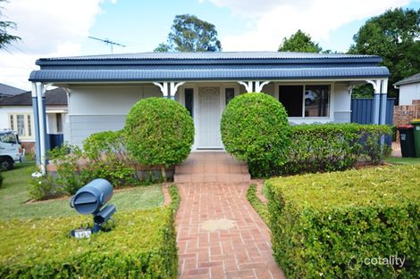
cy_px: 140
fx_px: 280
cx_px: 210
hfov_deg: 73.8
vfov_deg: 53.1
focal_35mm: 24
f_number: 5
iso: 100
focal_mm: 16
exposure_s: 1/125
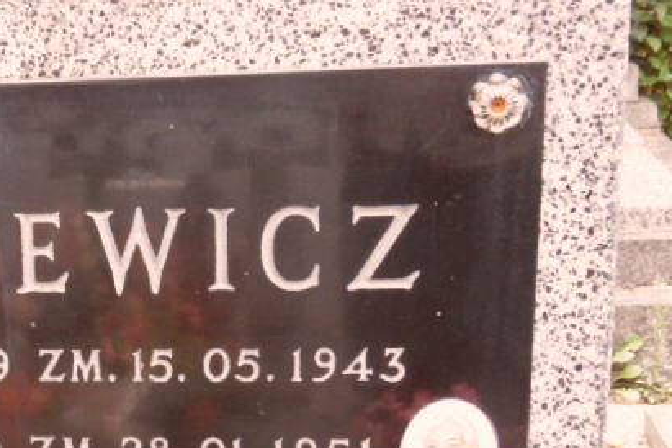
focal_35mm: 83
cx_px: -57
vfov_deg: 16.1
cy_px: 458
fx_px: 1549
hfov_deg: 23.1
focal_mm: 5.3
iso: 100
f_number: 3.4
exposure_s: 1/45
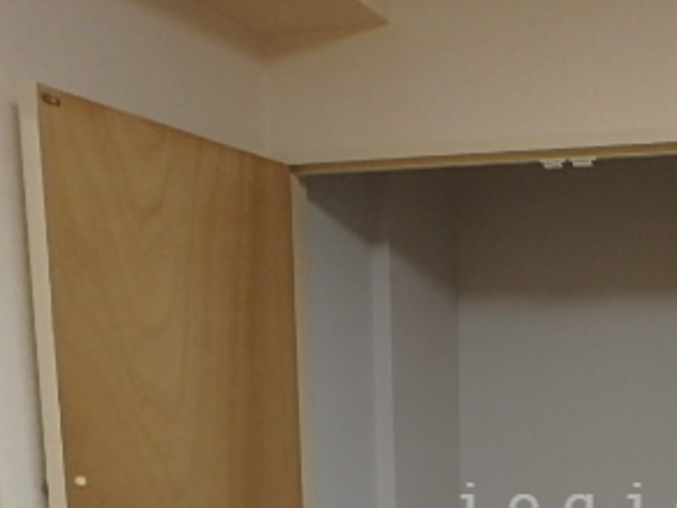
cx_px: 614
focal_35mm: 46
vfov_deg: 29.4
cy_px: 510
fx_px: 900
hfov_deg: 38.3
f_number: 3.5
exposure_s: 1/30
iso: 320
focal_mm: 3.7
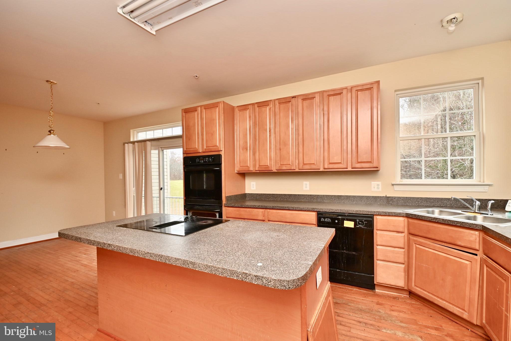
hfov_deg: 100.4
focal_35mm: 15
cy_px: 170
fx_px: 213
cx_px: 256
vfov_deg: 77.3
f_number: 7.1
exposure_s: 1/40
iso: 200
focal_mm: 10
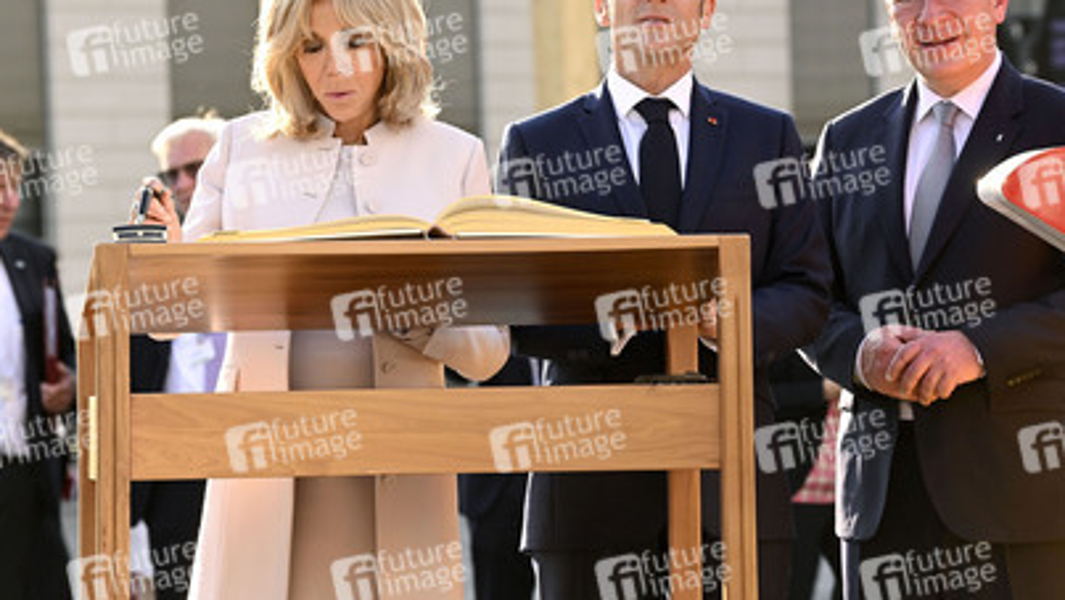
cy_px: 243
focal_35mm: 205
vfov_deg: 5.9
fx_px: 5791
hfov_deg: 10.5
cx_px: 593
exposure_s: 1/1000
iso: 2000
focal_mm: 175
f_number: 8
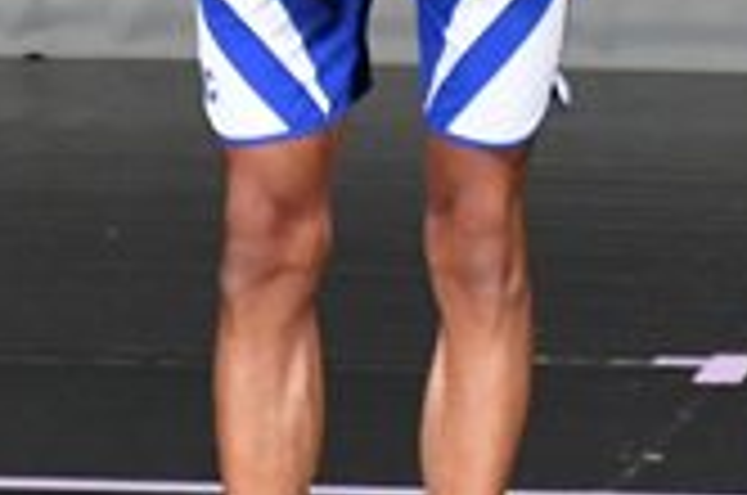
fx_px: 30547
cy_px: -346
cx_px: 686
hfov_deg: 1.4
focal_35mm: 1475
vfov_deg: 0.9
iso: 4000
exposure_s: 1/400
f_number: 5.6
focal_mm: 210
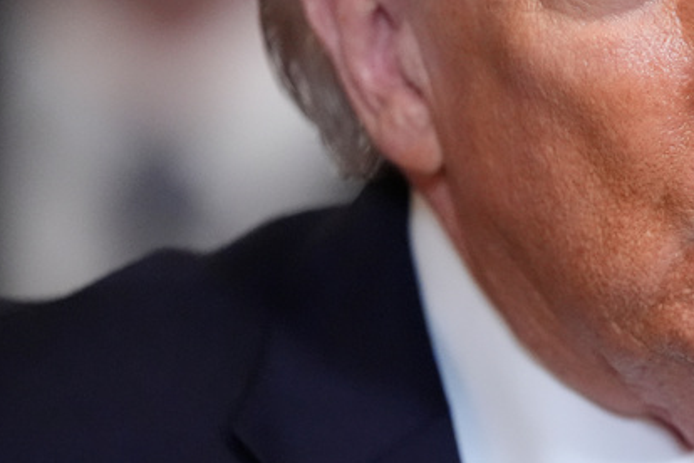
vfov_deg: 1.4
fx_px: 19084
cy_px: -60
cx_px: 674
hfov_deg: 2.1
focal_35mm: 990
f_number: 2.8
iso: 6400
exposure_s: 1/320
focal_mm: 400
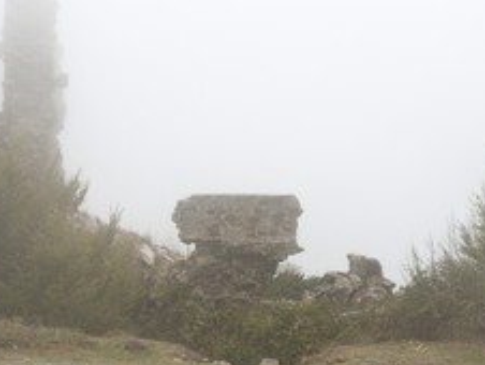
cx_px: 109
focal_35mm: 125
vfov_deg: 11.8
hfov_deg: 15.7
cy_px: 90
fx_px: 1753
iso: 800
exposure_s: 1/250
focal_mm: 70
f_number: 13
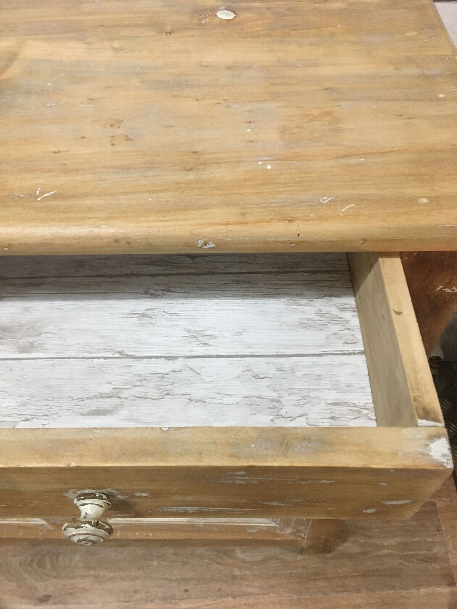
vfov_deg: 61.7
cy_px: 304
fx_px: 510
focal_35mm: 29
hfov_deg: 48.2
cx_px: 228
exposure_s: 1/33
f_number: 2.2
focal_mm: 4.15
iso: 160
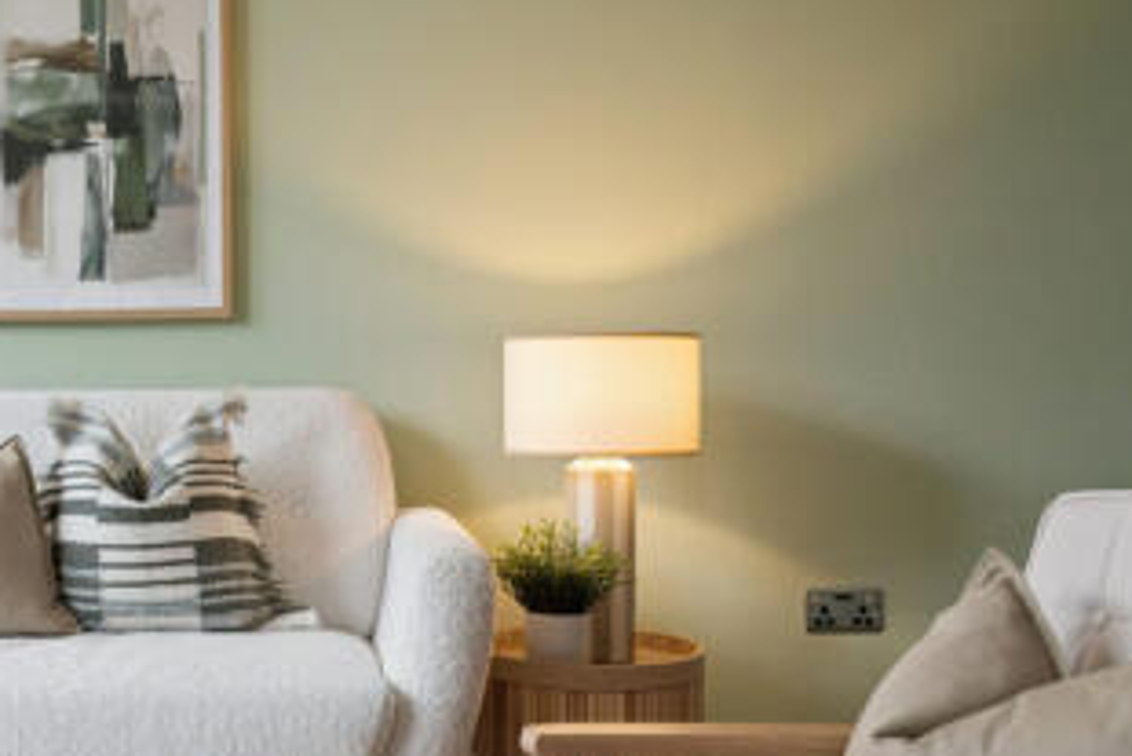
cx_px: 332
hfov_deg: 41.9
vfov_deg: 29.2
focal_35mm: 46
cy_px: 455
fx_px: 1447
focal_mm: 20
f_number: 5.6
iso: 800
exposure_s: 1/30
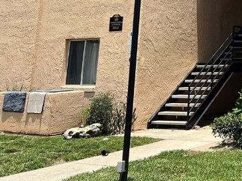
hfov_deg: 23.8
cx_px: 304
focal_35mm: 73
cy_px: -70
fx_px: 511
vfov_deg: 18.4
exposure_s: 1/4630
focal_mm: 5.7
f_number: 1.5
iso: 50
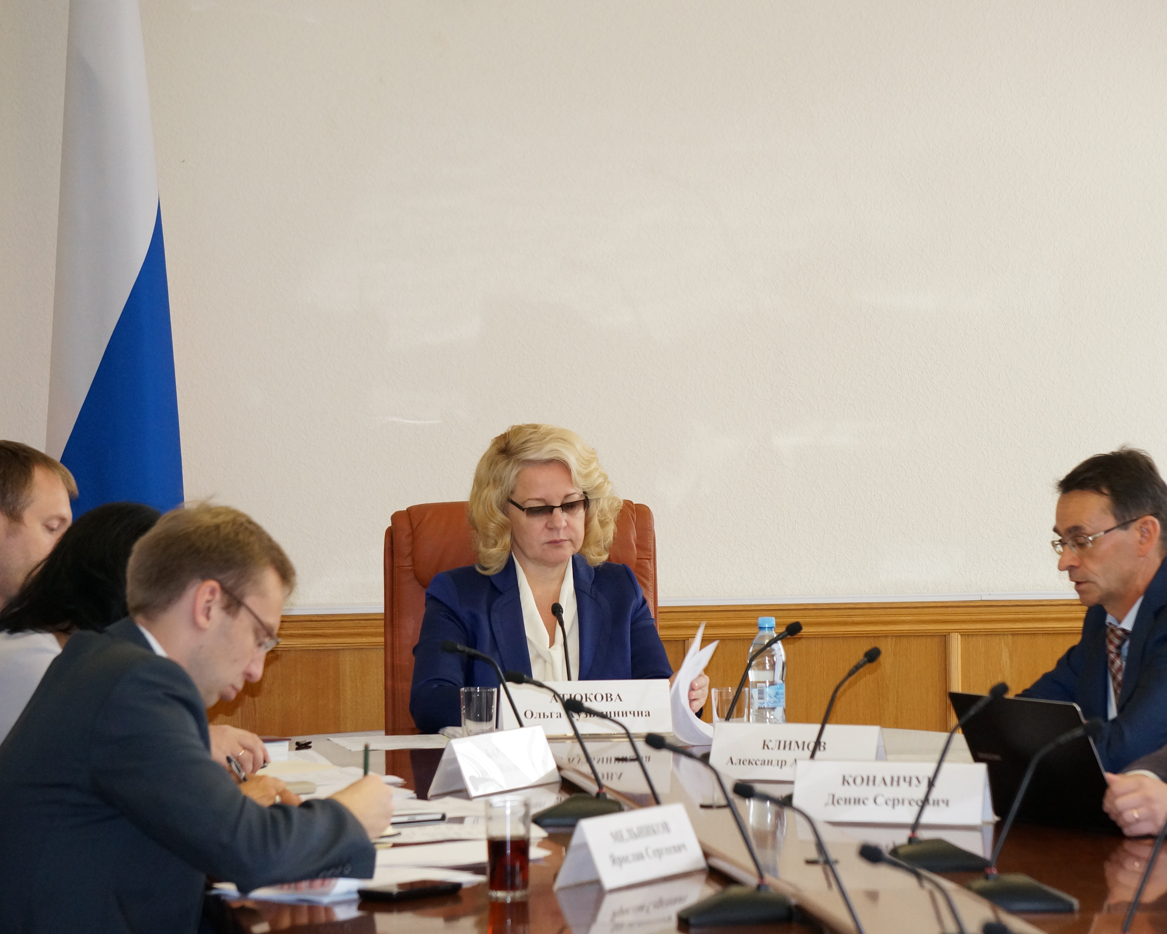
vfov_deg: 10.3
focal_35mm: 150
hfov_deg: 12.8
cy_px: 464
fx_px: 5181
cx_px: 673
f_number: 5
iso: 1250
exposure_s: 1/125
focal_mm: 88
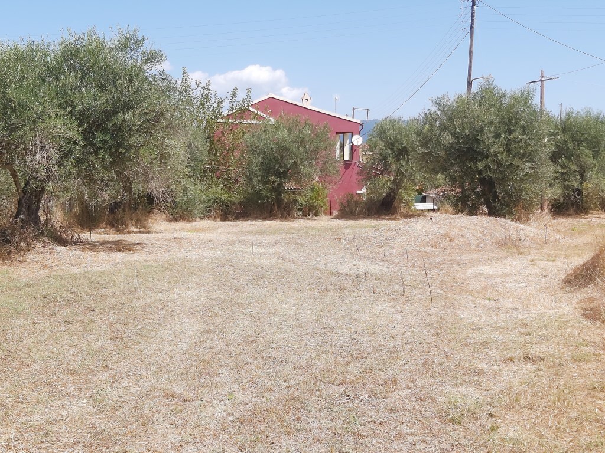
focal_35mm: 26
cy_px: 226
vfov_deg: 53.1
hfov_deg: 67.3
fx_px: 454
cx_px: 302
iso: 64
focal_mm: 3.92
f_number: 1.7
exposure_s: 1/907
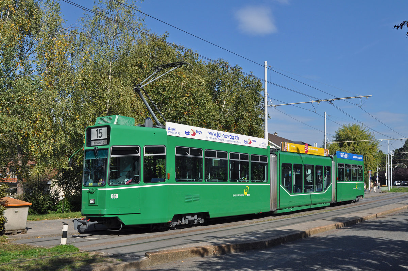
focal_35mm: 39
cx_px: 204
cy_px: 136
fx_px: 441
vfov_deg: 34.1
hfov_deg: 49.6
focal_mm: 26
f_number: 10
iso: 250
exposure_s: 1/400
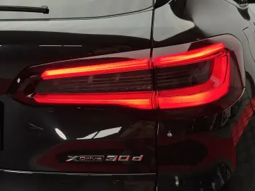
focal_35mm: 48
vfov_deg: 30.3
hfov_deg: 39.7
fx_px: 354
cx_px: 128
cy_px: 96
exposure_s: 1/121
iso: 64
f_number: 1.78
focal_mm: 6.86
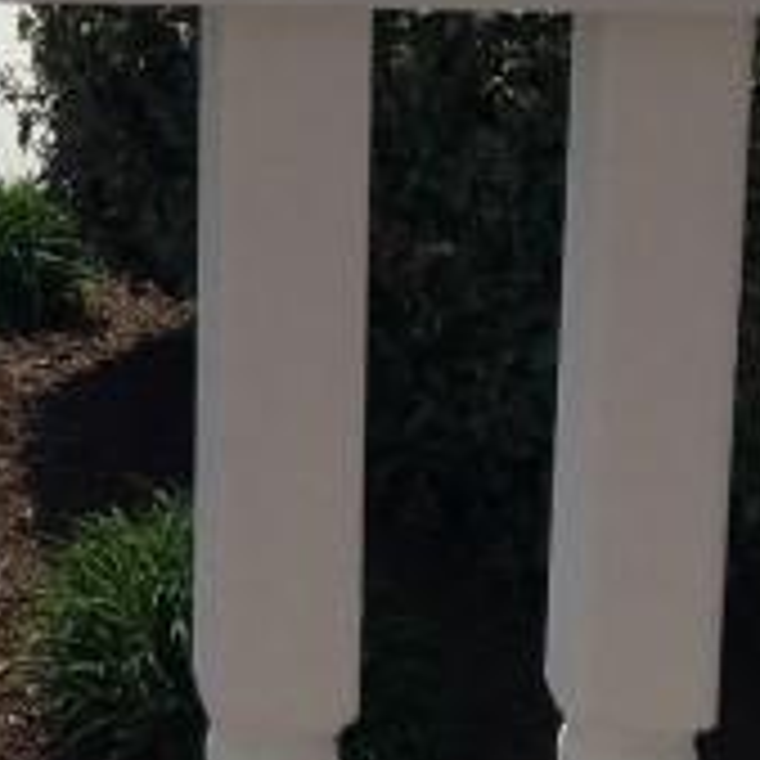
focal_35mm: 146
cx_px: -639
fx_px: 3627
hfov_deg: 11.1
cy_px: -643
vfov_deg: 11.1
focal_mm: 4.15
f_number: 2.2
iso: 25
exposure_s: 1/3663
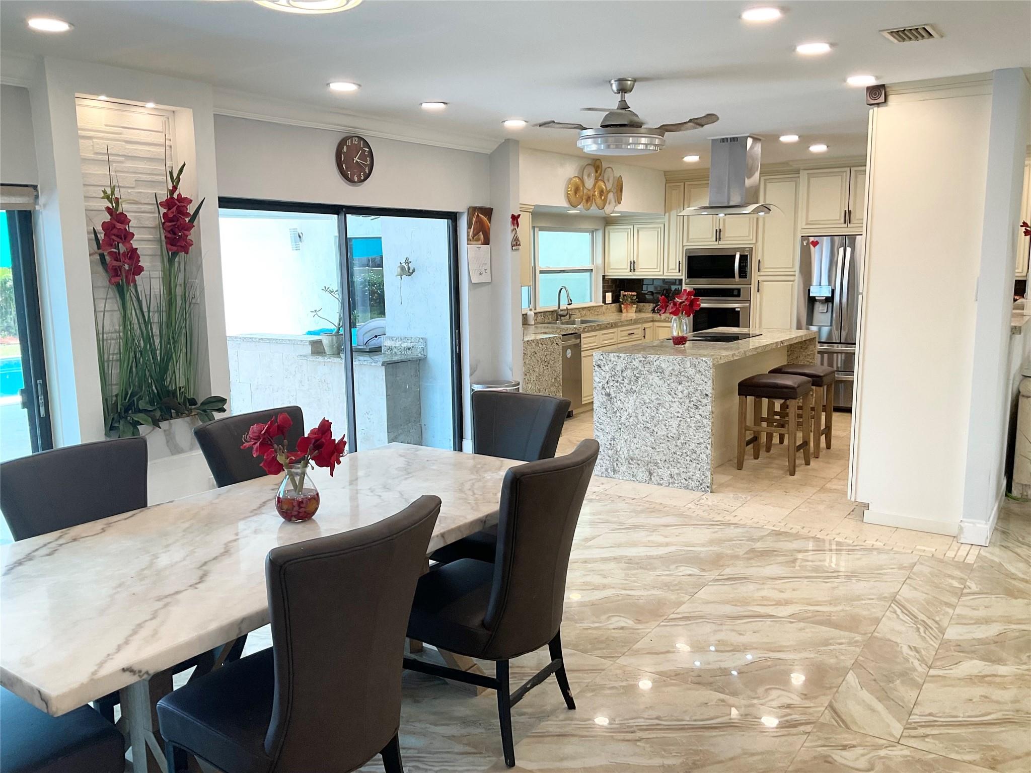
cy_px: 386
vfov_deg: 48.2
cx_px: 516
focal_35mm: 29
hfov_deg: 61.7
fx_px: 864
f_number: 1.8
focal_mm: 3
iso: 50
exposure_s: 1/120
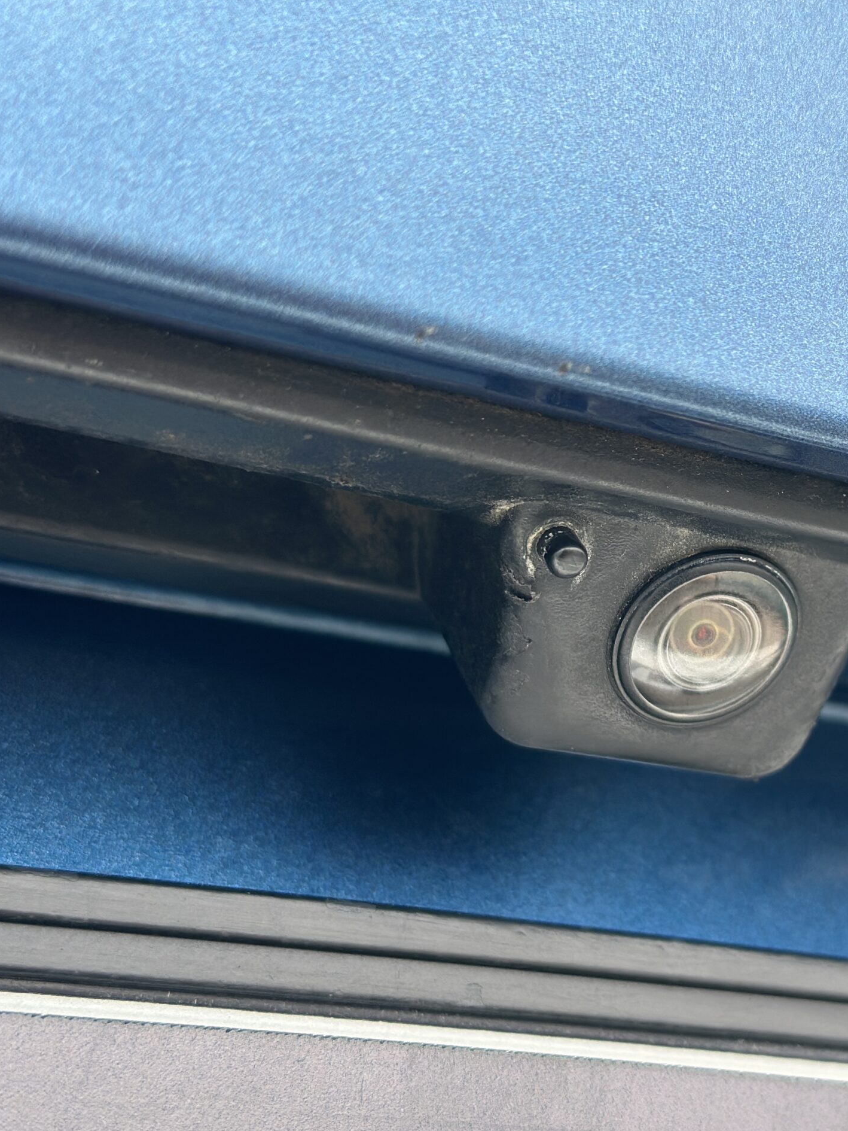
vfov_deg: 29.8
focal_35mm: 65
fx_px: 2123
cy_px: 567
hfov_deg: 22.4
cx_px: 629
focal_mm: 6.86
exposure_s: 1/404
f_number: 1.78
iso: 80
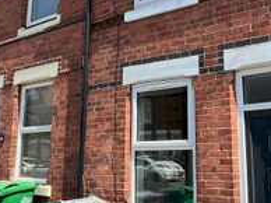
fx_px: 367
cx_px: 204
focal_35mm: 47
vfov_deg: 30.6
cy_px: 66
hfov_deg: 39.4
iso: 32
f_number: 1.8
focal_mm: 1.57
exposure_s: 1/704
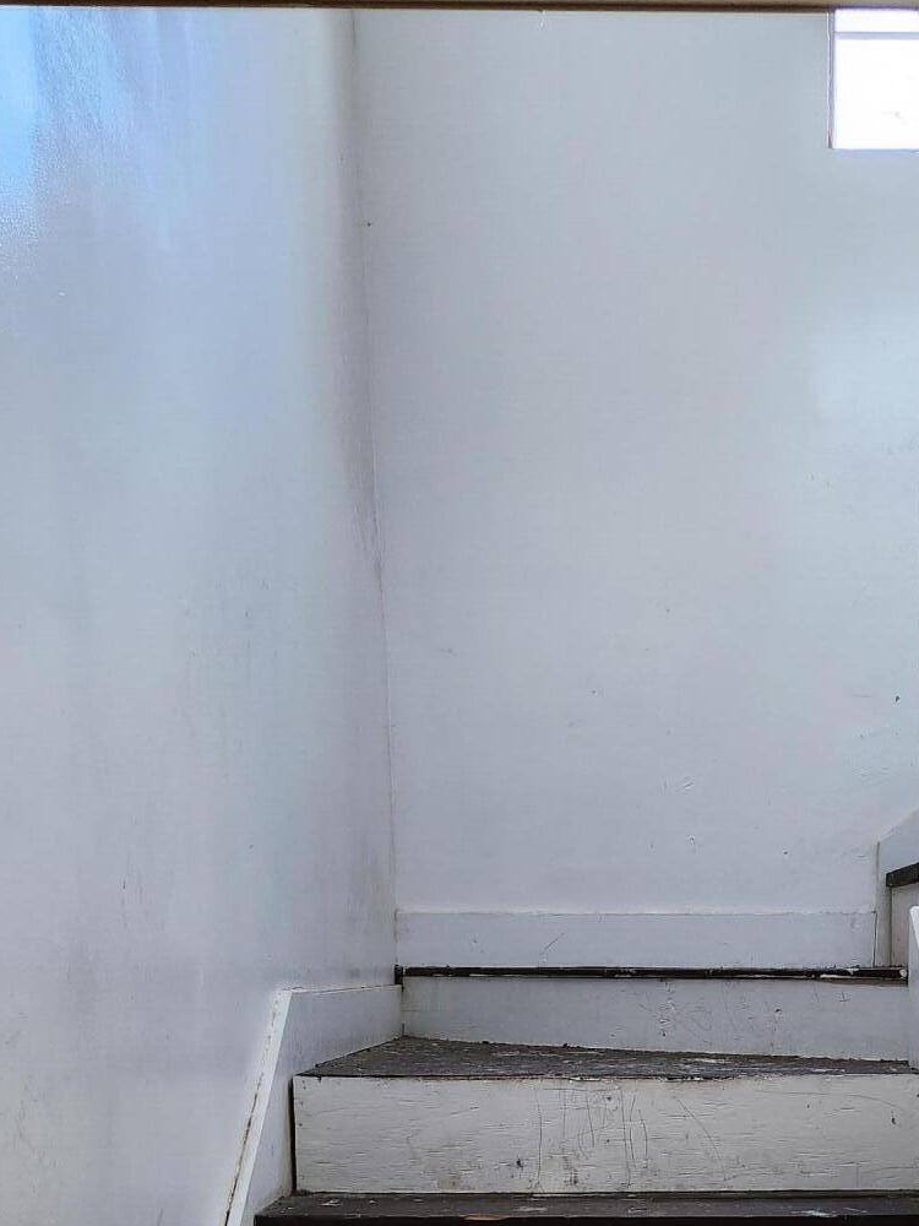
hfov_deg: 31.1
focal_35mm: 46
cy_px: 1168
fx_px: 1628
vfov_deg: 37.7
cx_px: 663
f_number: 1.8
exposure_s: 1/120
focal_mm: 5.4
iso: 320
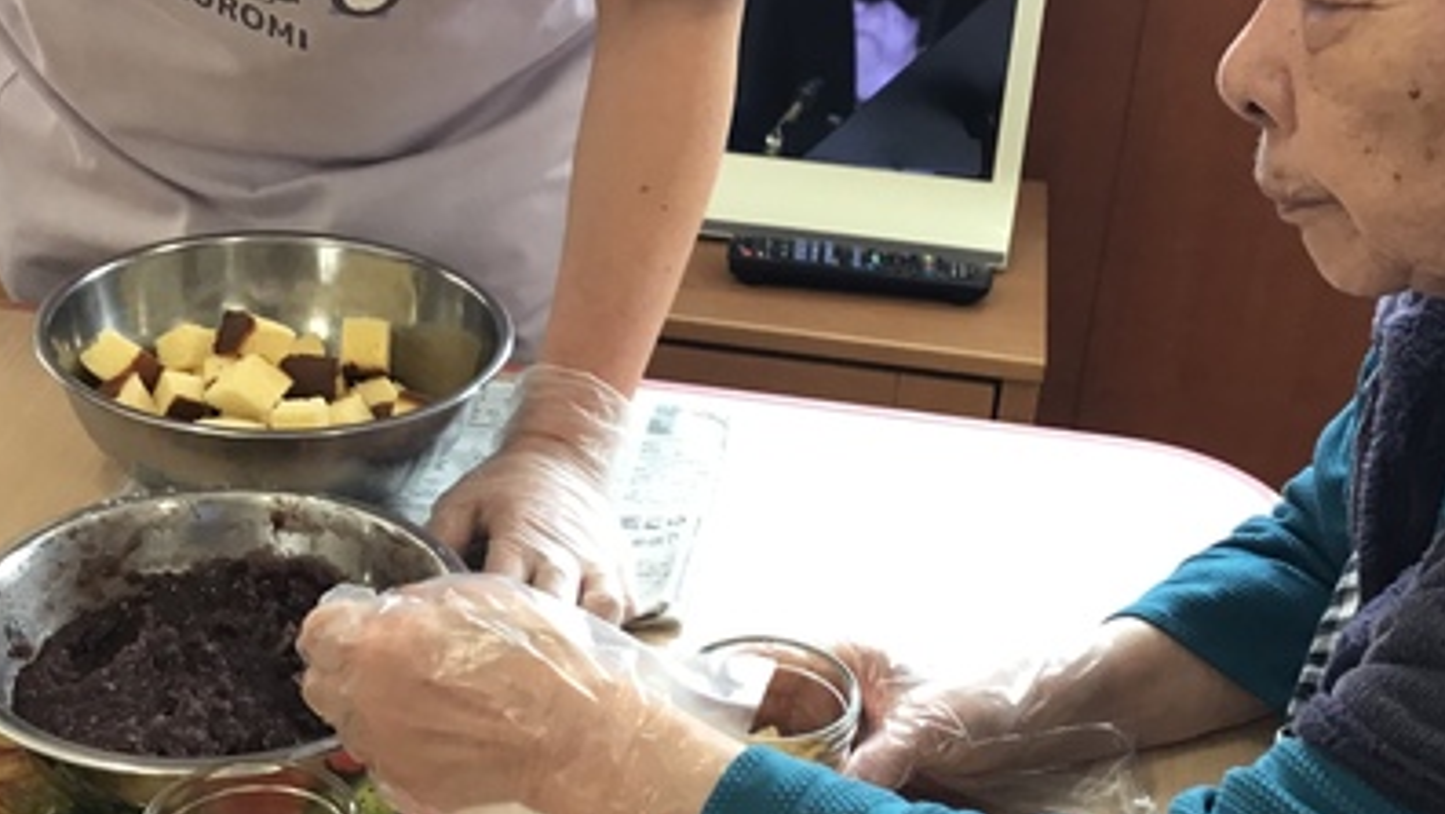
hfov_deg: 35.9
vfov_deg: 20.7
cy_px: 456
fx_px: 2223
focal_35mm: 58
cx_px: 832
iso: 50
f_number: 2.4
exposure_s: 1/30
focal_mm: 3.3
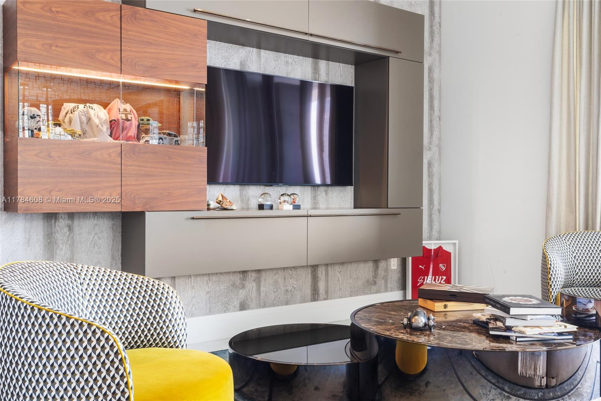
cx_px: 300
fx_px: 567
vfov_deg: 38.9
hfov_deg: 55.8
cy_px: 200
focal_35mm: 34
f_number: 14
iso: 250
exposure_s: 1.6
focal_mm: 34
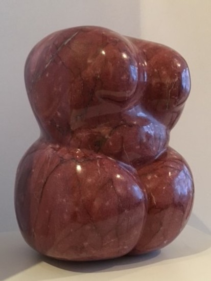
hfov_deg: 48.3
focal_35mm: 29
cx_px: 106
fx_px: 236
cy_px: 140
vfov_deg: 61.6
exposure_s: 1/17
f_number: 2.2
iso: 640
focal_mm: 4.15
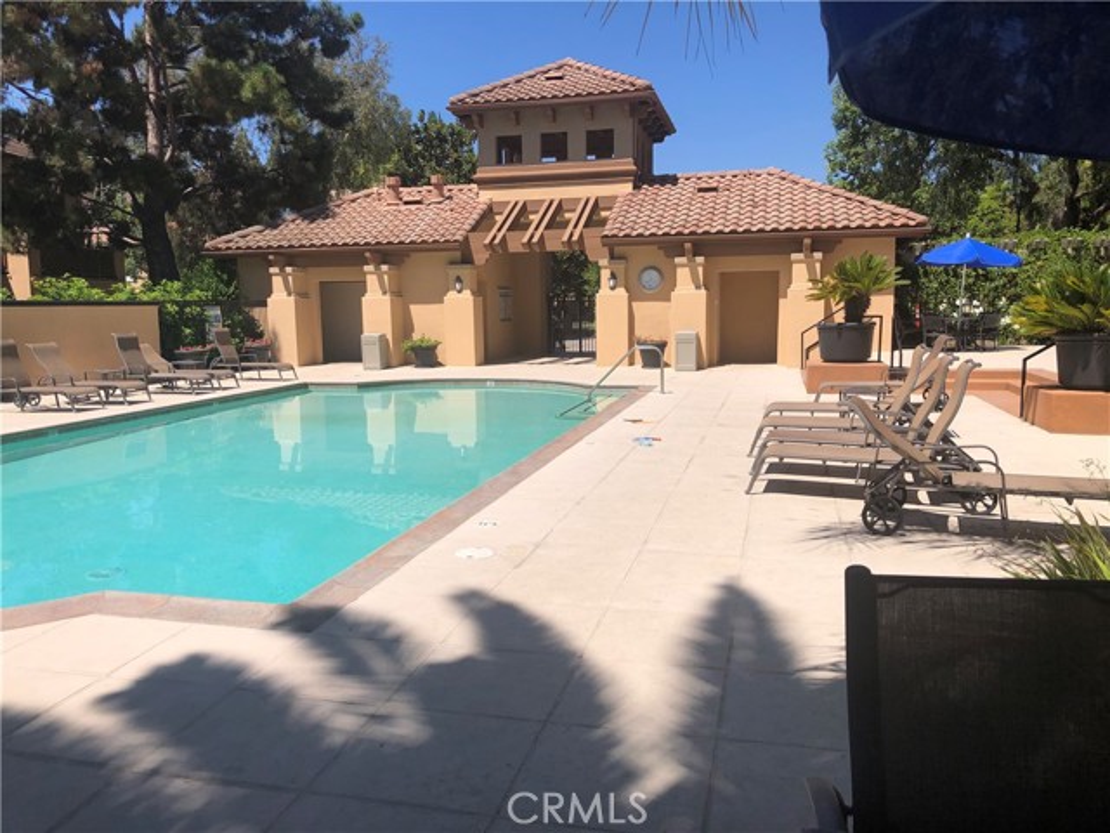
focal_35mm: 28
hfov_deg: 63.4
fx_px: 898
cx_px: 555
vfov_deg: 49.7
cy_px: 416
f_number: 1.8
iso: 25
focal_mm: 3.99
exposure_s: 1/3040
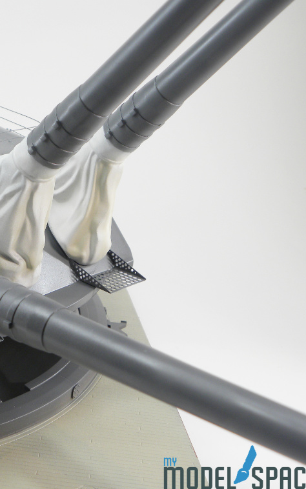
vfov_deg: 38.2
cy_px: 247
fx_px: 707
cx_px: -5
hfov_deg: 23.3
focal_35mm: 53
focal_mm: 6.6
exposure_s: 1/75
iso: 74
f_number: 3.2
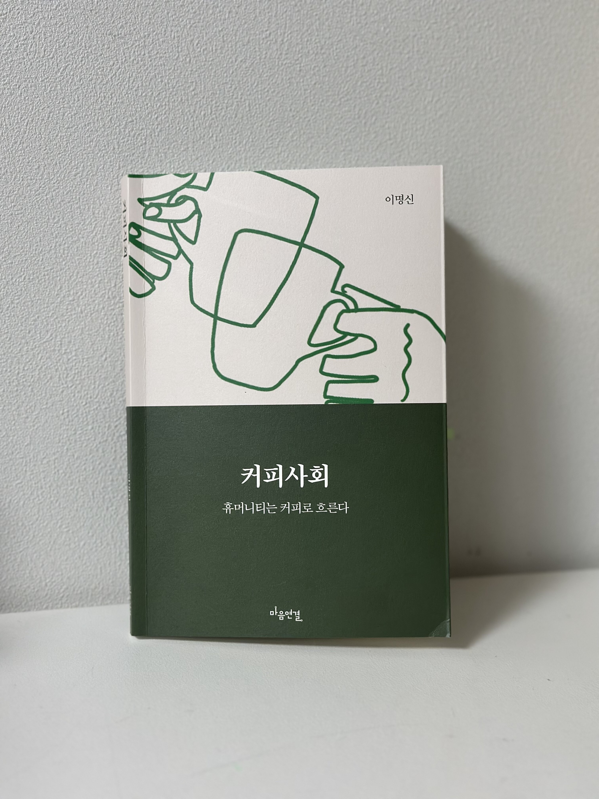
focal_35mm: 48
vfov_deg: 39.7
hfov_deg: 30.3
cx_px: 300
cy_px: 400
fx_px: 1107
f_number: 1.78
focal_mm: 6.86
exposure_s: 1/60
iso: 160
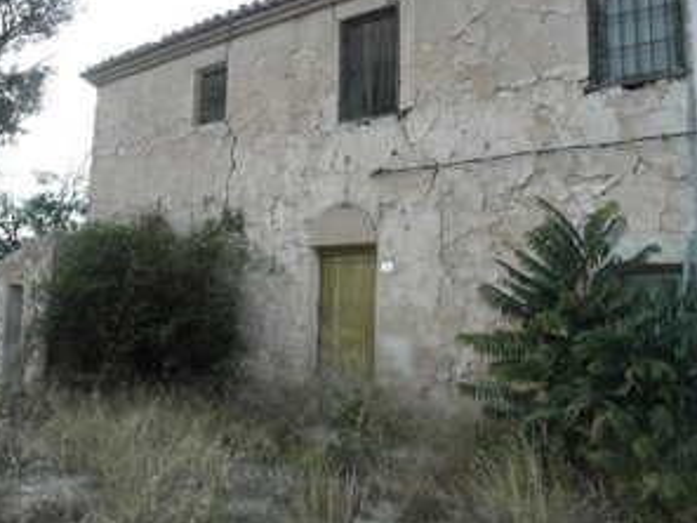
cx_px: 294
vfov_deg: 41.6
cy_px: 210
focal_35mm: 34
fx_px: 685
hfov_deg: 53.7
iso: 64
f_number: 3
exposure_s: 1/80
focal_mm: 5
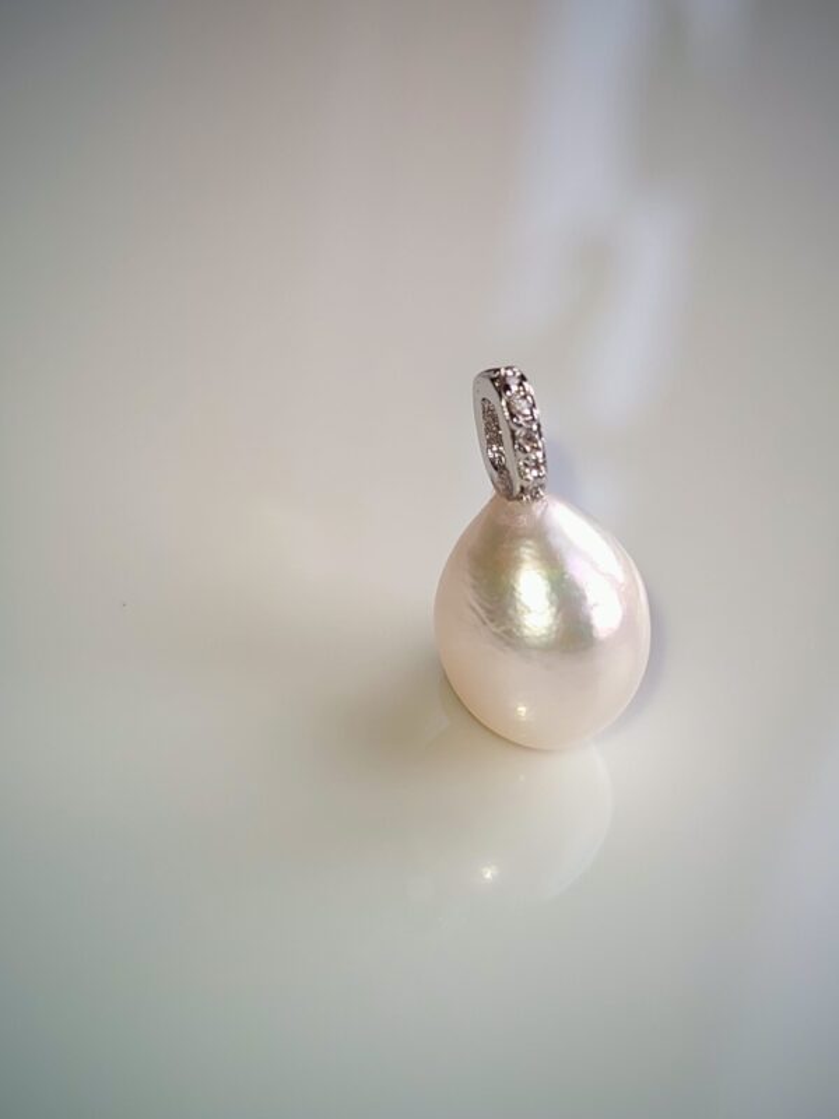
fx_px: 2198
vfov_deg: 28.6
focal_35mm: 68
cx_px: 420
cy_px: 560
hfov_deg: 21.6
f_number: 1.95
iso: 50
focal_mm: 5.52
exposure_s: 1/110
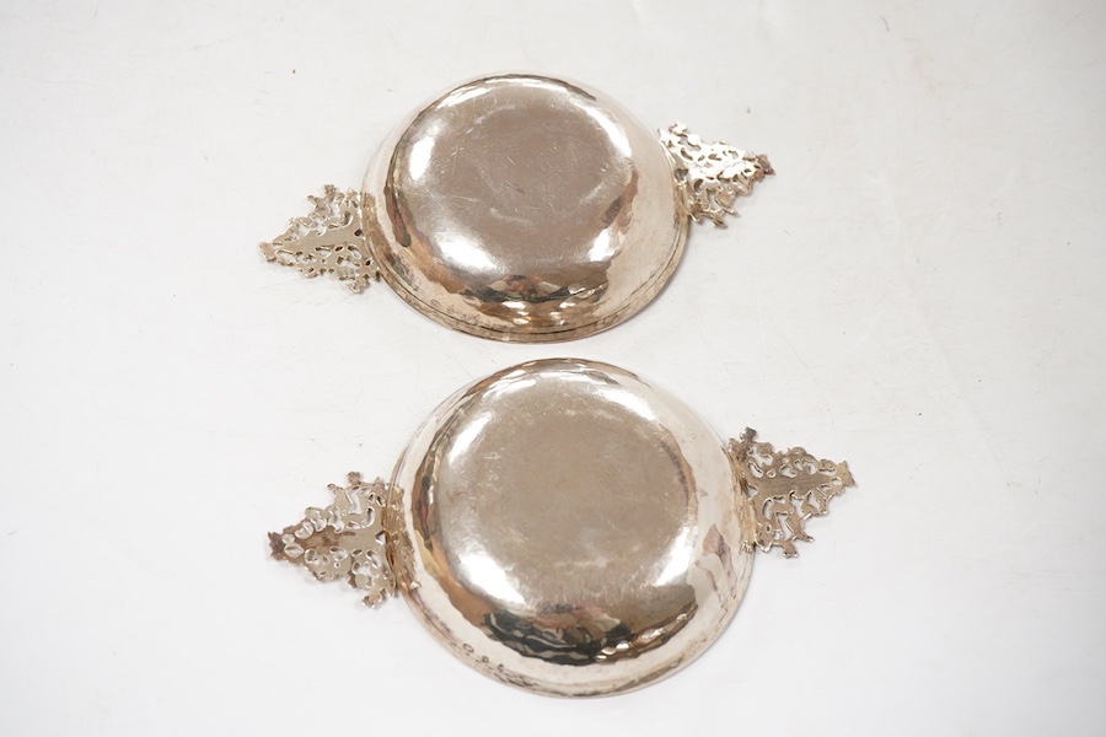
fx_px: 1382
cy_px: 368
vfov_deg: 29.9
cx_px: 553
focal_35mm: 45
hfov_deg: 43.6
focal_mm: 30
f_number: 8
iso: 1250
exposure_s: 1/125
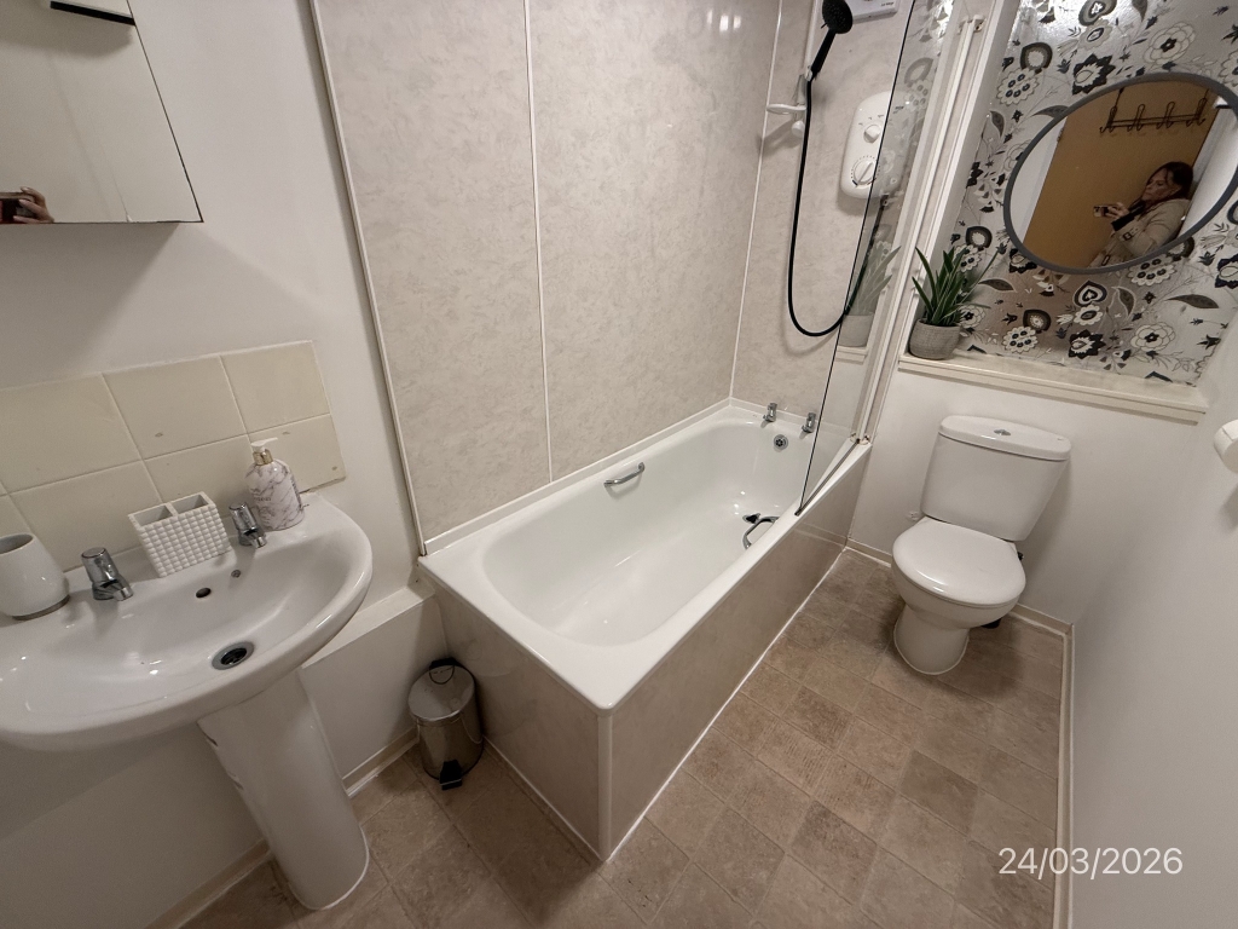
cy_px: 464
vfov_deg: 85.7
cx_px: 619
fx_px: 501
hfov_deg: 102.1
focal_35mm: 14
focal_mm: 2.22
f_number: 2.2
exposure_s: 1/100
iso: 200
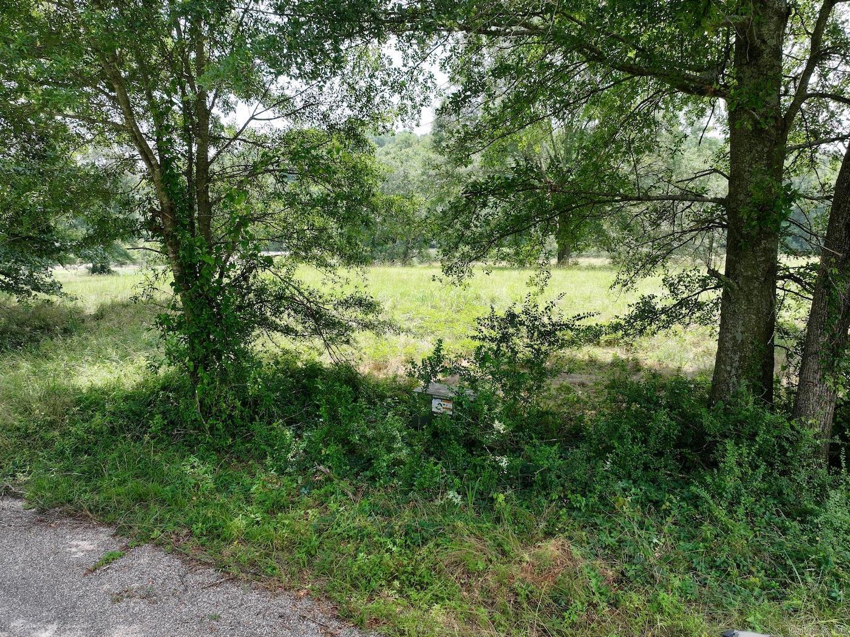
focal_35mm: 24
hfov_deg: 71.6
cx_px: 425
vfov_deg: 56.8
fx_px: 589
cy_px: 318
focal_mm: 12.29
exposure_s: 1/500
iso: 130
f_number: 2.8
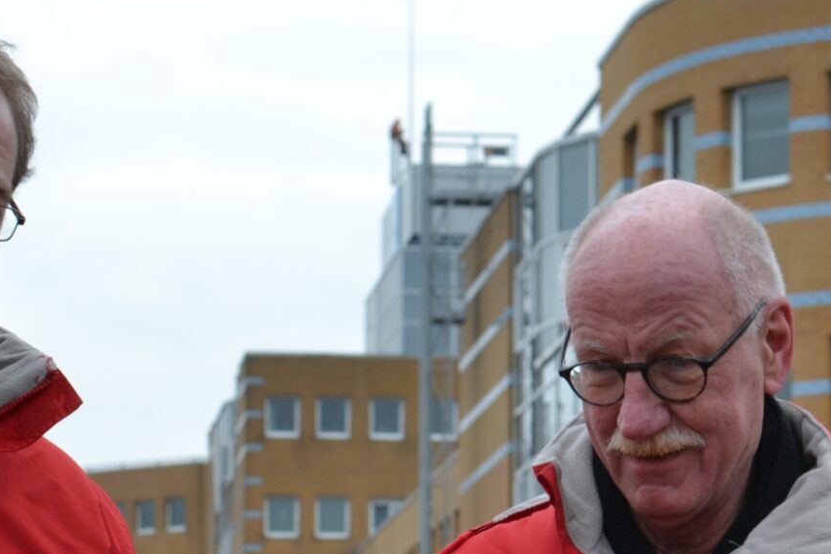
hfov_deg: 13.1
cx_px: 476
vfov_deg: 8.6
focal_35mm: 156
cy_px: 735
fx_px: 3613
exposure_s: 1/125
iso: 180
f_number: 5.6
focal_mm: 35
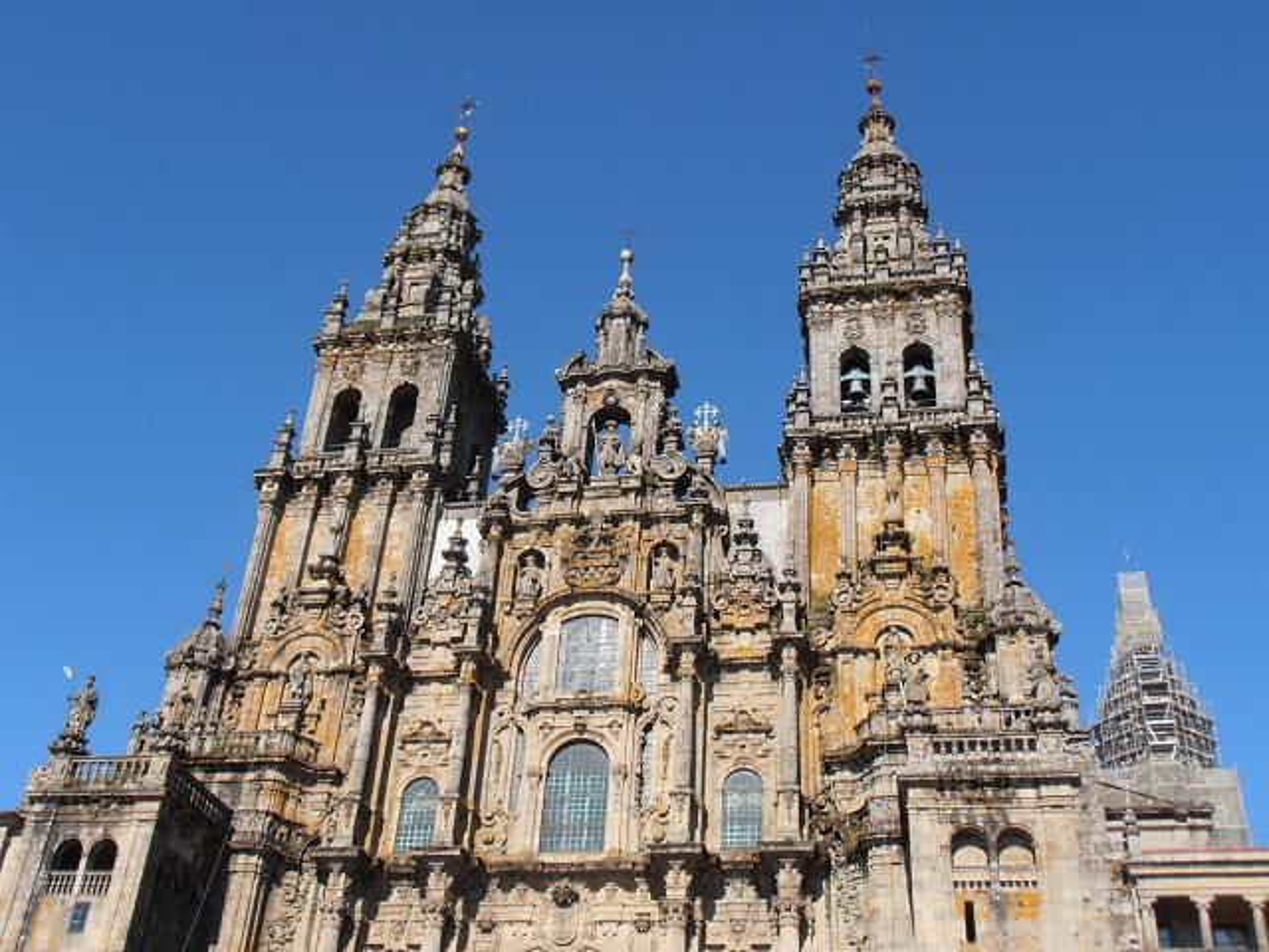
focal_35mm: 44
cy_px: 476
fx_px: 1613
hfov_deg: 42.9
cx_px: 634
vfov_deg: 32.9
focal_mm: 7.87
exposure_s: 1/800
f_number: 4.2
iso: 80
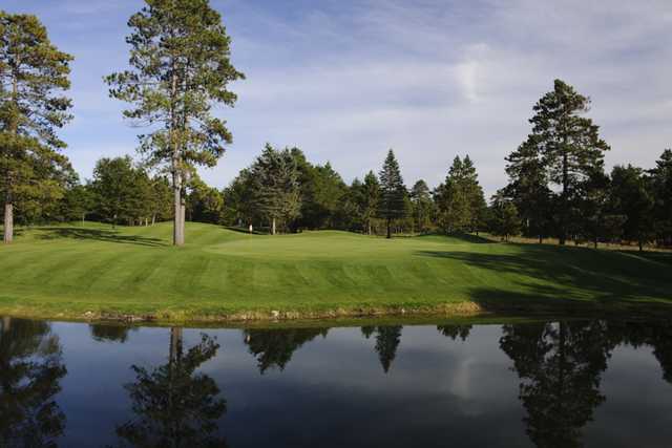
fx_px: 579
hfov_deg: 60.3
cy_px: 224
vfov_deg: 42.3
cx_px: 336
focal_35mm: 31
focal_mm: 31
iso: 125
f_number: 8
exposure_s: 1/50
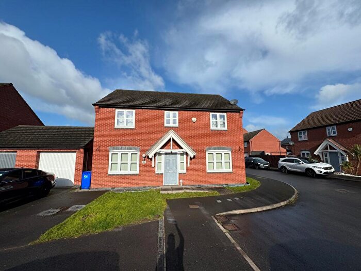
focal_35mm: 14
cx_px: 180
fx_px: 146
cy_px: 136
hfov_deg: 102.1
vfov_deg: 85.7
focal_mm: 2.22
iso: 50
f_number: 2.2
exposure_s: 1/3546
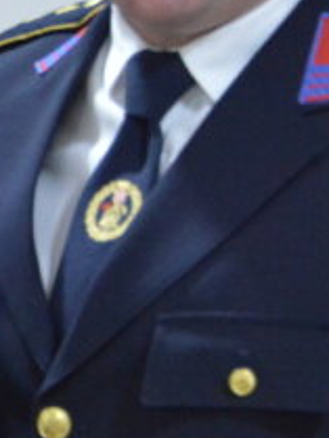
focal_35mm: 528
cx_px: -189
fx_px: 6684
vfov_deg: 3.8
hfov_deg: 2.8
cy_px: 250
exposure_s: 1/60
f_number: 5.3
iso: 6400
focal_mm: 112
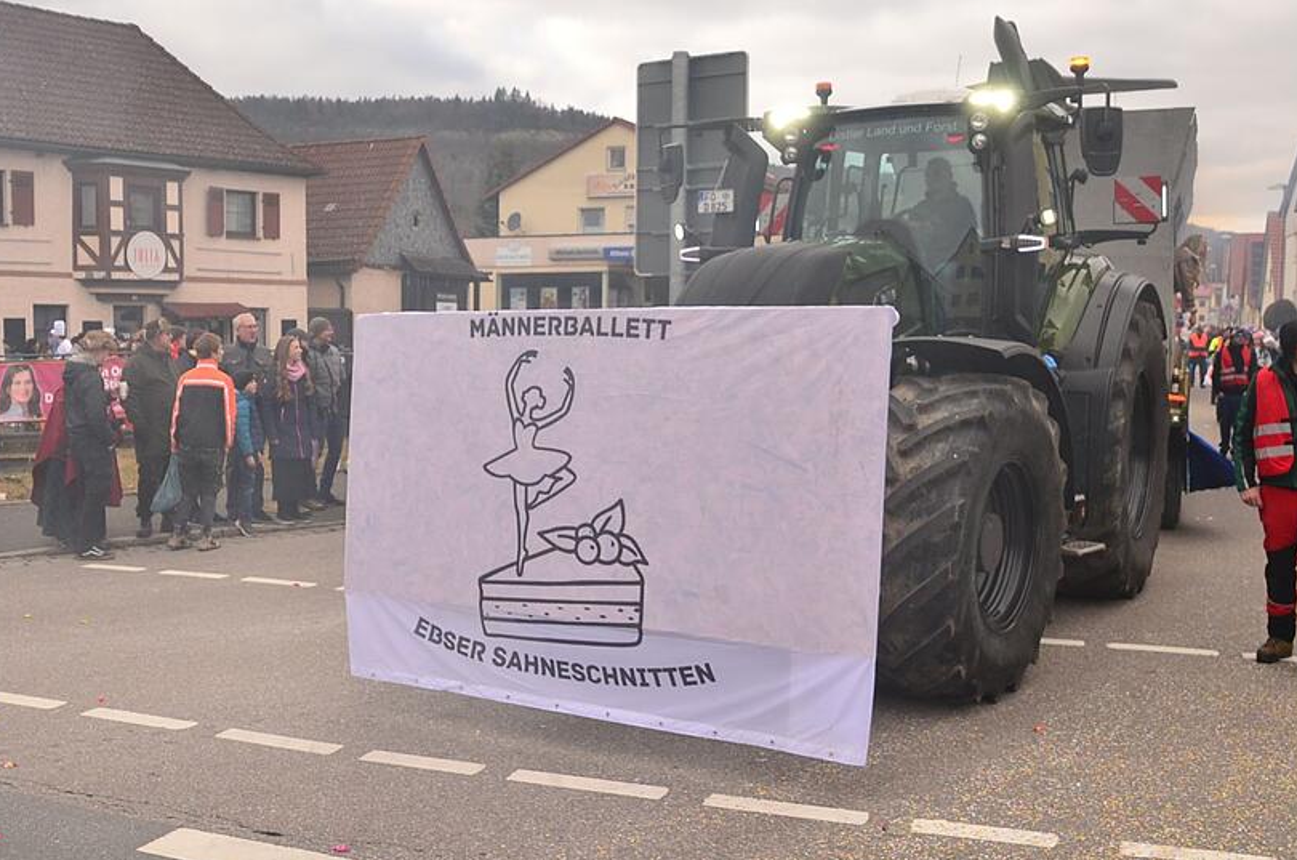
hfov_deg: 53.0
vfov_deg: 36.7
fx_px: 1295
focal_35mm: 36
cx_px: 540
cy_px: 471
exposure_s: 1/800
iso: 400
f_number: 5.6
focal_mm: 18
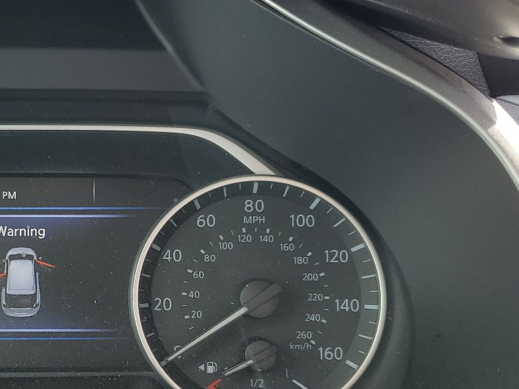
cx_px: 105
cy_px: 261
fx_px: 795
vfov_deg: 27.4
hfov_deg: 35.0
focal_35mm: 53
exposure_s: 1/123
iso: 50
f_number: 1.5
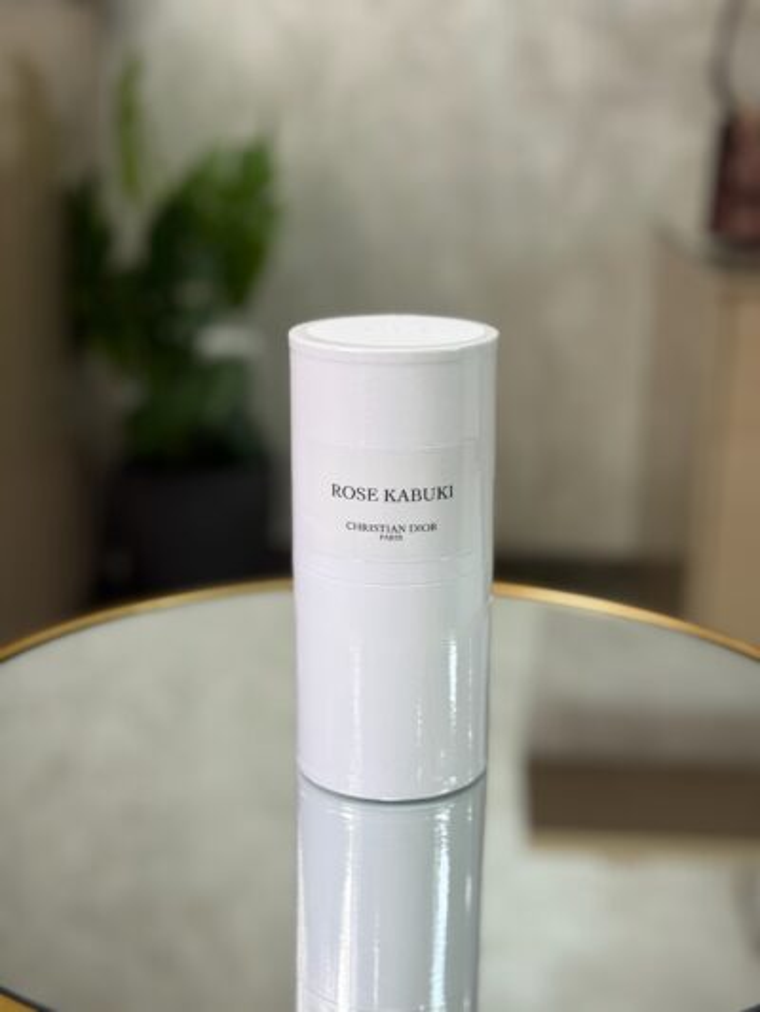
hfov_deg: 30.3
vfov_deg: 39.6
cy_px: 506
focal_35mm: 48
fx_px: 1405
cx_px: 380
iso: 80
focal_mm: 6.76
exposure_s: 1/122
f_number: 1.78
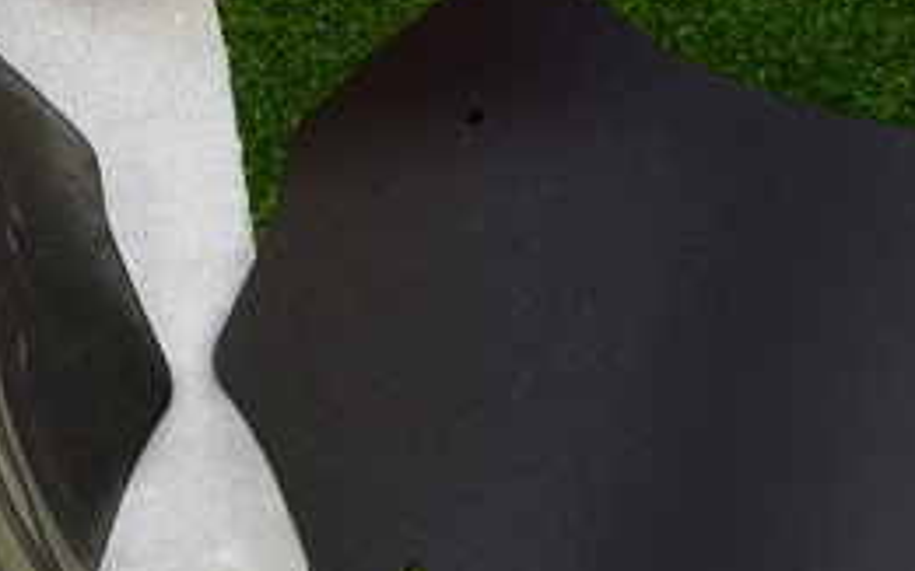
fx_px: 3629
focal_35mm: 146
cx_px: 147
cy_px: 412
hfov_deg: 14.3
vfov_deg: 9.0
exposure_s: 1/25
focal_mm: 31
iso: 1250
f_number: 3.3
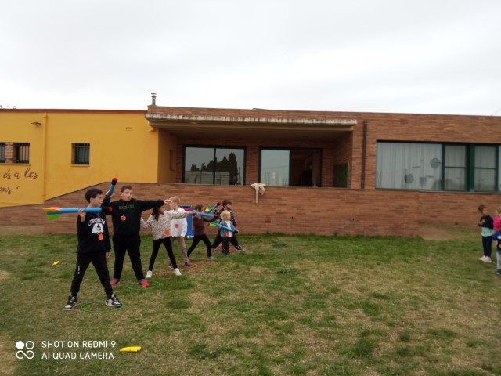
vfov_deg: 51.4
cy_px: 188
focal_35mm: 27
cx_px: 250
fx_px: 391
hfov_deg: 65.3
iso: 117
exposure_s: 1/33.3
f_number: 2.2
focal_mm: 3.79
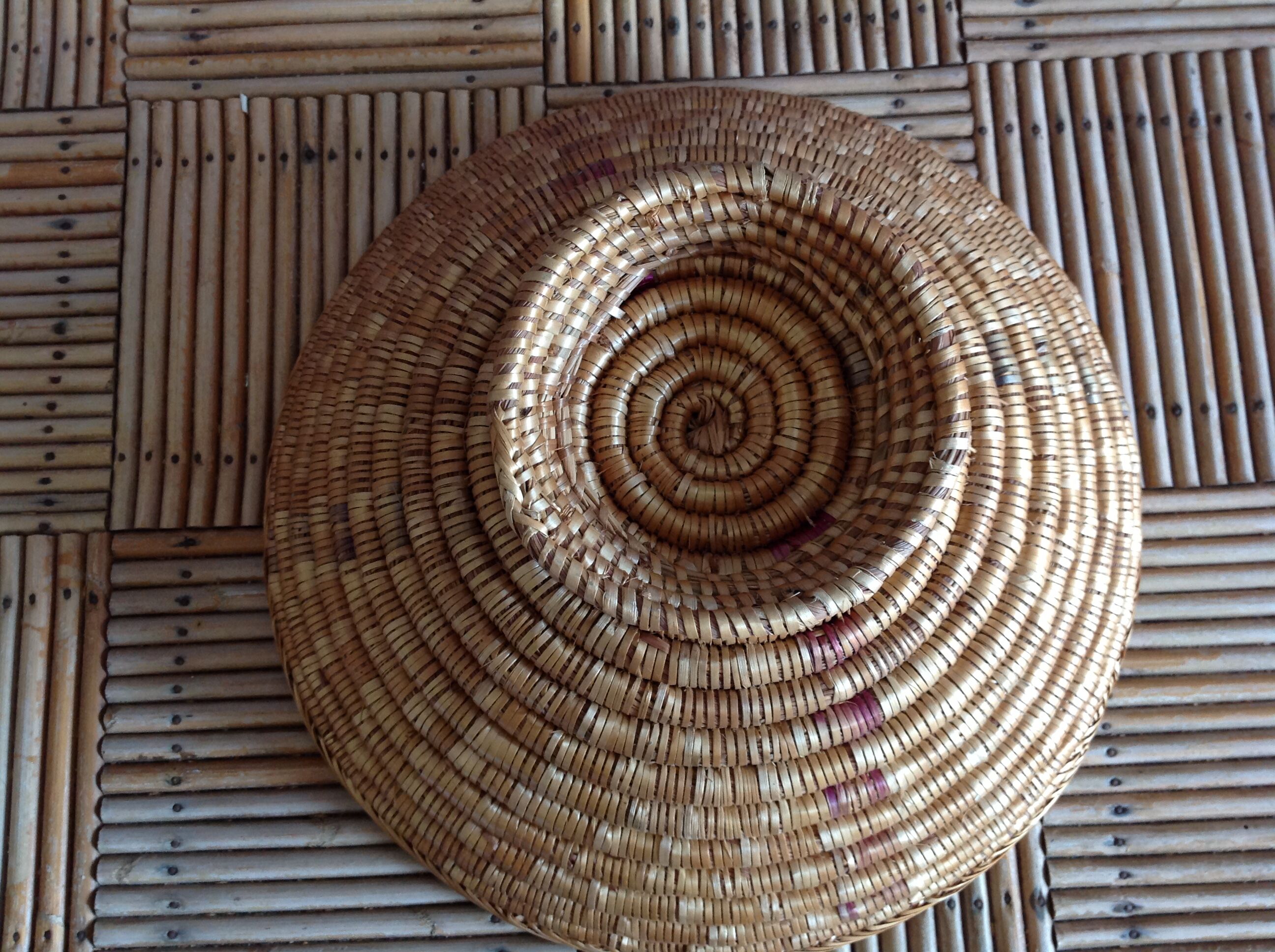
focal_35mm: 35
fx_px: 1287
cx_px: 638
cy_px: 476
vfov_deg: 40.6
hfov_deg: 52.7
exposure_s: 1/15
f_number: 2.4
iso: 100
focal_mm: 4.28
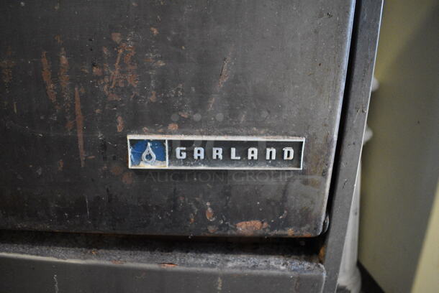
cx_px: 220
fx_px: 330
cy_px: 146
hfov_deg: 67.3
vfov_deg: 48.0
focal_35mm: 27
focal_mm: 18
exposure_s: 1/125
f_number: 3.5
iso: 4500
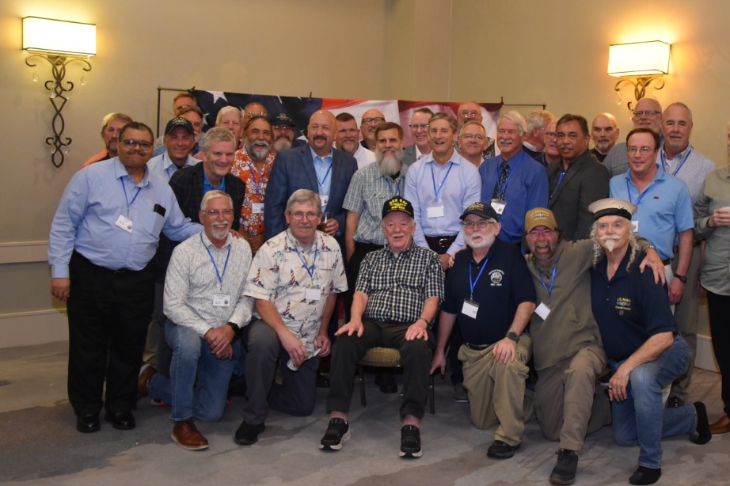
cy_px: 193
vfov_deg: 29.8
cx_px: 441
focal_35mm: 45
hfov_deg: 43.4
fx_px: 912
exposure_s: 1/60
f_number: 3.8
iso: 1400
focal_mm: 24
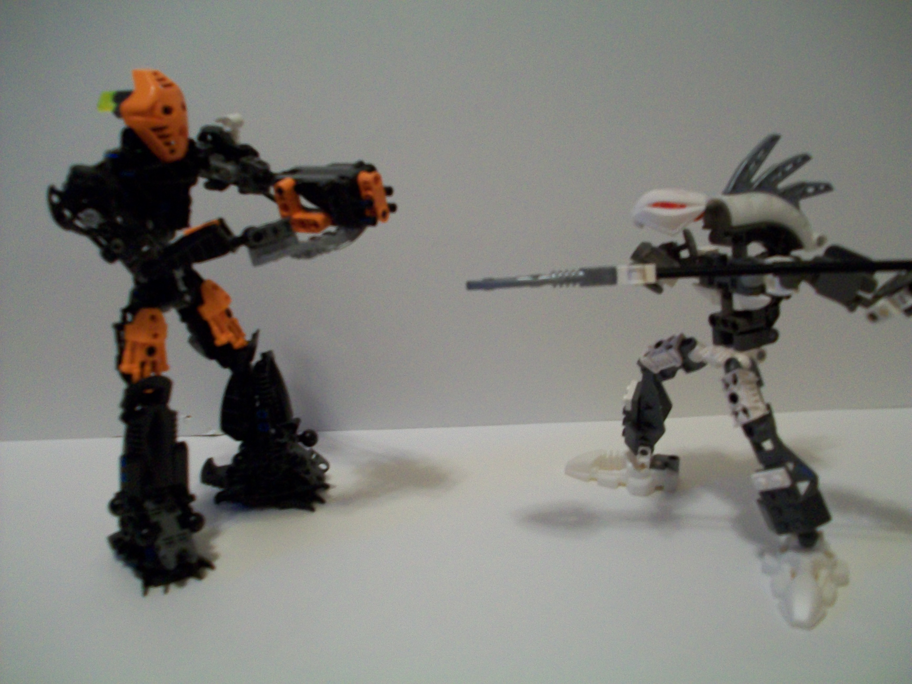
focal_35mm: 34
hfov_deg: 54.0
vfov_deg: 41.8
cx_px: 456
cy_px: 342
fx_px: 896
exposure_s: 1/8
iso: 160
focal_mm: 5.7
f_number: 2.8
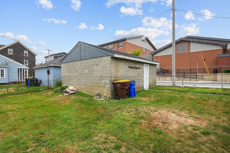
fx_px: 115
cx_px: 115
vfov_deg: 67.4
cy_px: 76
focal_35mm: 18
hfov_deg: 90.0
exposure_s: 1/160
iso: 250
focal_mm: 12.2
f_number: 10
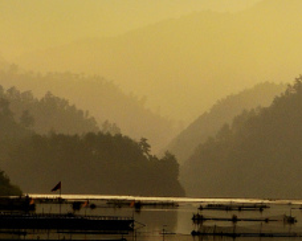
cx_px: 625
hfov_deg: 6.6
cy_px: 122
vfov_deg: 5.4
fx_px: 2537
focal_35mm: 284
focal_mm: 45
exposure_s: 1/640
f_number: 8
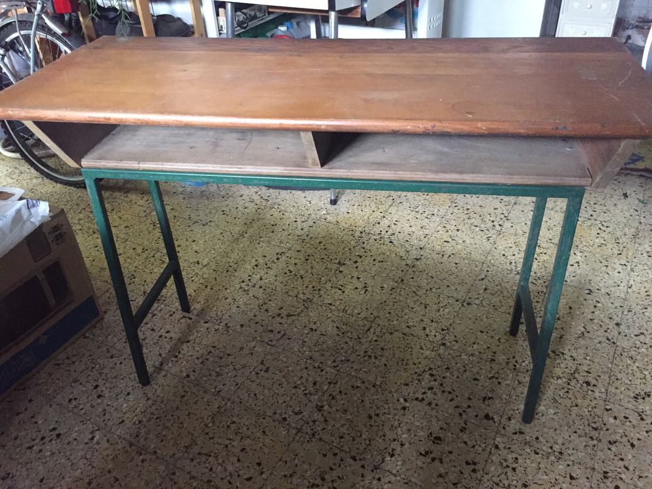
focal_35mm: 29
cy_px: 244
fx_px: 546
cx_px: 326
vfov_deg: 48.2
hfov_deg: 61.7
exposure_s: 1/17
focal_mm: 4.15
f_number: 2.2
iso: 400
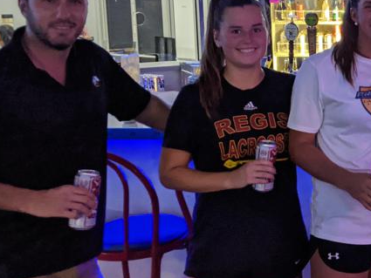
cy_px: 105
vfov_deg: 22.5
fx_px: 697
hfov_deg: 27.0
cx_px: 423
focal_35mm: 65
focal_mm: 4.44
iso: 477
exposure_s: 1/24
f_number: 1.8
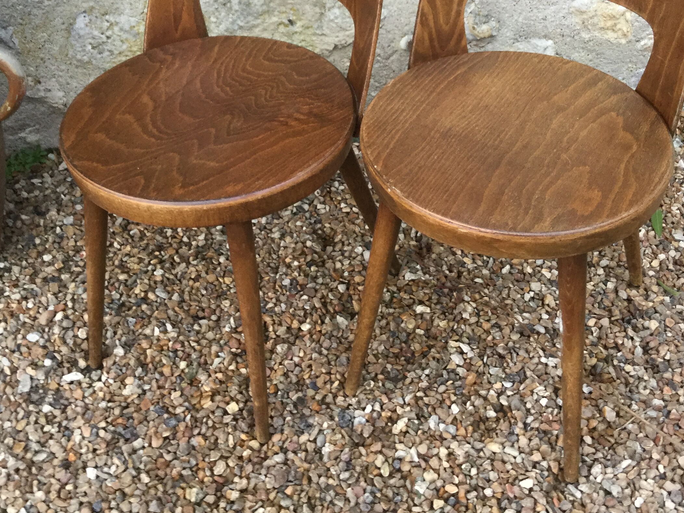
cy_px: 130
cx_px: 359
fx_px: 948
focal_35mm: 48
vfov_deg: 29.8
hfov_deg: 39.6
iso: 100
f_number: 2.4
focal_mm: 3.3
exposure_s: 1/33
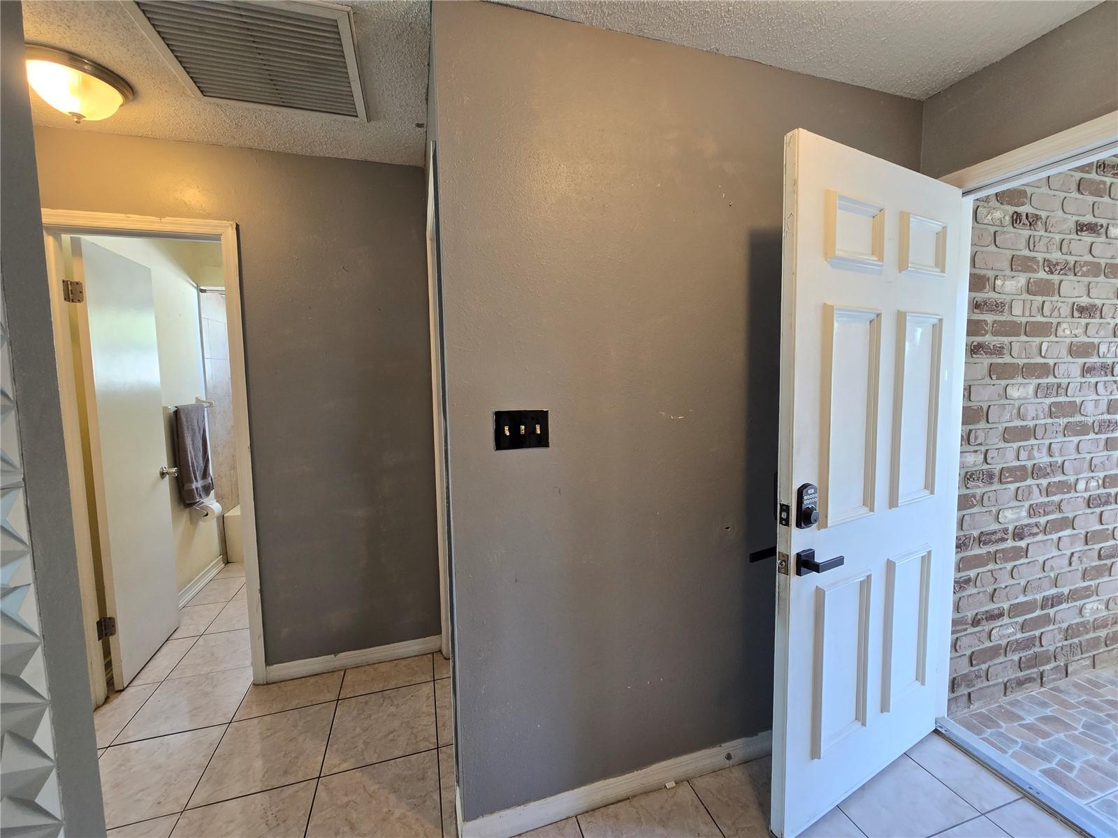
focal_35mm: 13
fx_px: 420
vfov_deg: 89.9
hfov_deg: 106.2
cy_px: 419
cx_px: 559
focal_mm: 2.2
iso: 125
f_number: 2.2
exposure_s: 1/60
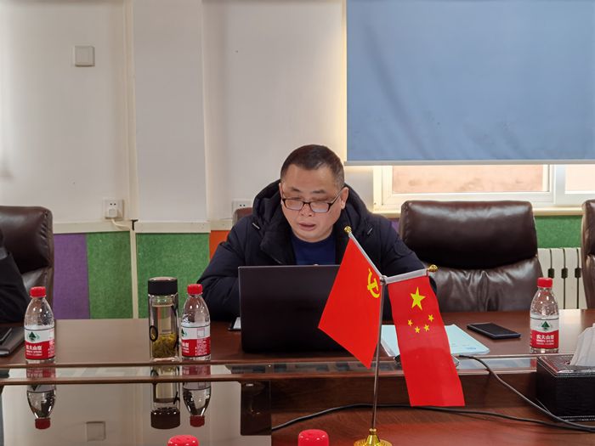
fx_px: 894
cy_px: 223
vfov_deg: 28.0
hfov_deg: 36.8
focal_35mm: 52
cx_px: 298
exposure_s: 1/100
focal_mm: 6.71
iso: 200
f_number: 1.9
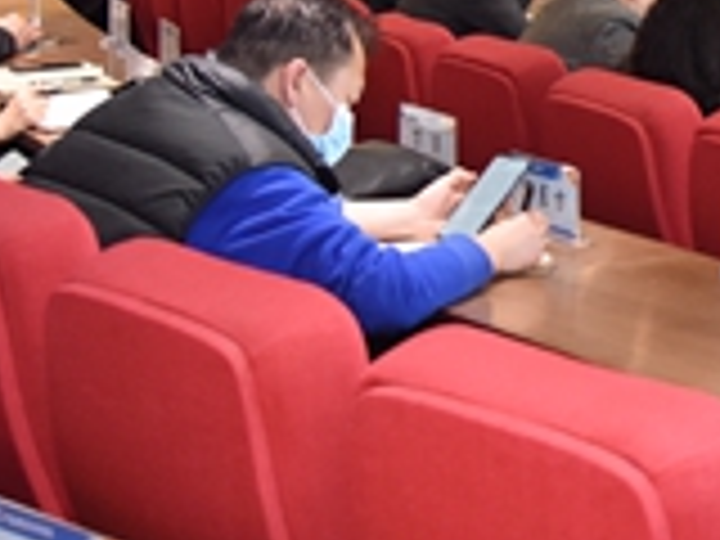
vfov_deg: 11.3
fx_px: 2621
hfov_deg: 14.7
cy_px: -245
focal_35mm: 126
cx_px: 1044
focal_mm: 30
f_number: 4.5
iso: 2500
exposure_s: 1/80
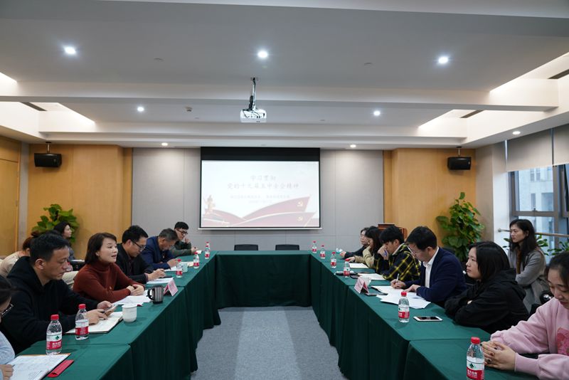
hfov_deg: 73.7
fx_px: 379
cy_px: 190
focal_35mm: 24
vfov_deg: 53.2
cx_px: 284
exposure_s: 1/30
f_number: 4
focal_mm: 24
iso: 800
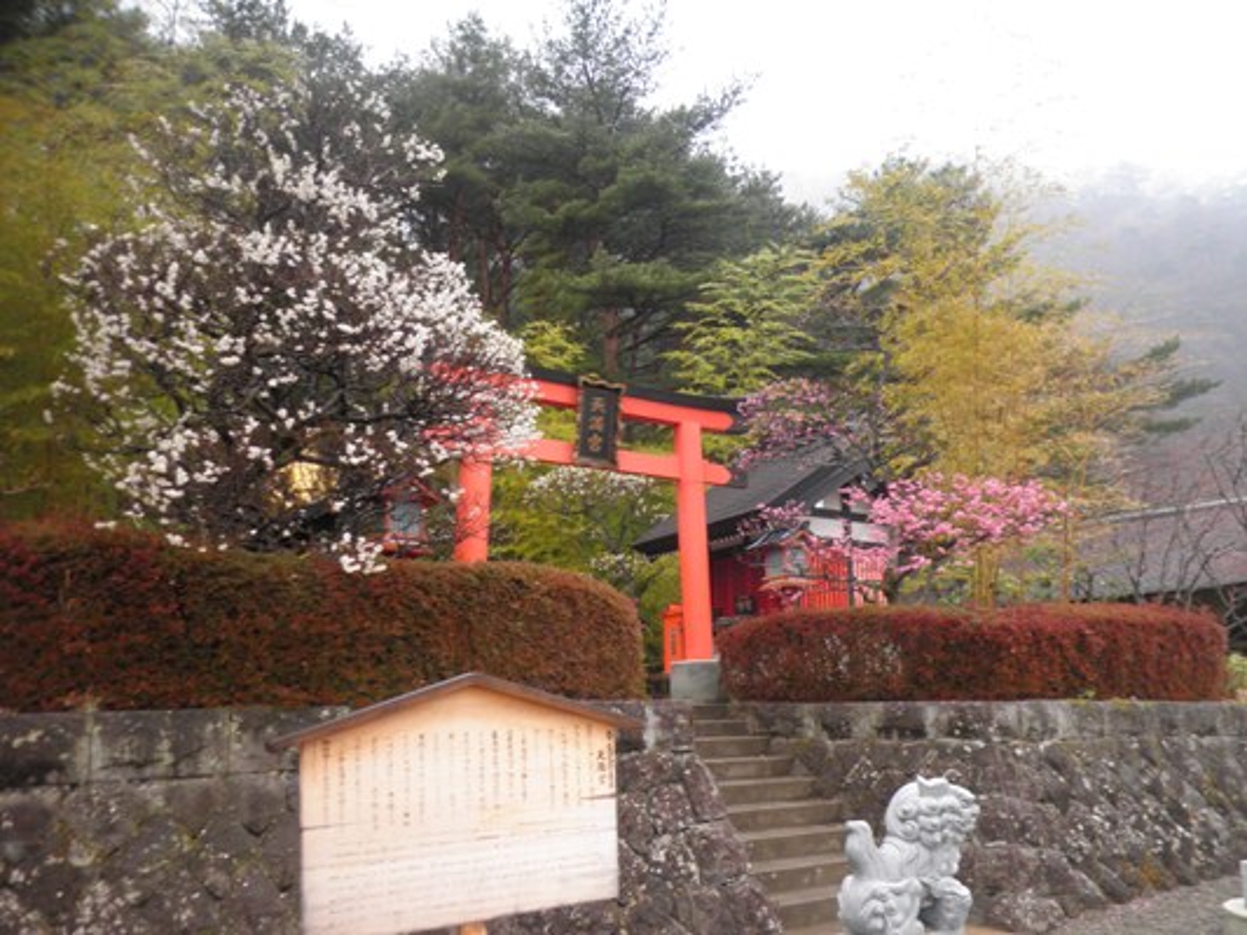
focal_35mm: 26
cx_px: 624
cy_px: 468
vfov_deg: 53.1
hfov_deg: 67.3
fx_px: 937
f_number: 2.8
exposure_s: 1/50
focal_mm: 4.7
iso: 64
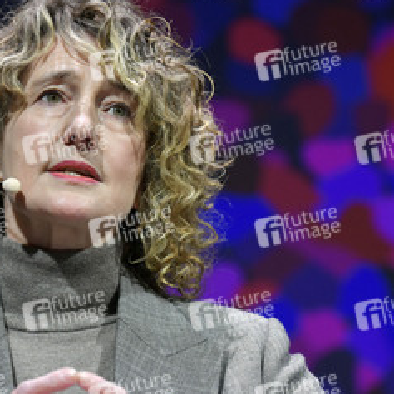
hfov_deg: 5.4
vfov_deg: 5.4
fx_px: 4159
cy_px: 186
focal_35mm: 323
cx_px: 87
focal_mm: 200
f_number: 6.3
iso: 2000
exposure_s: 1/200
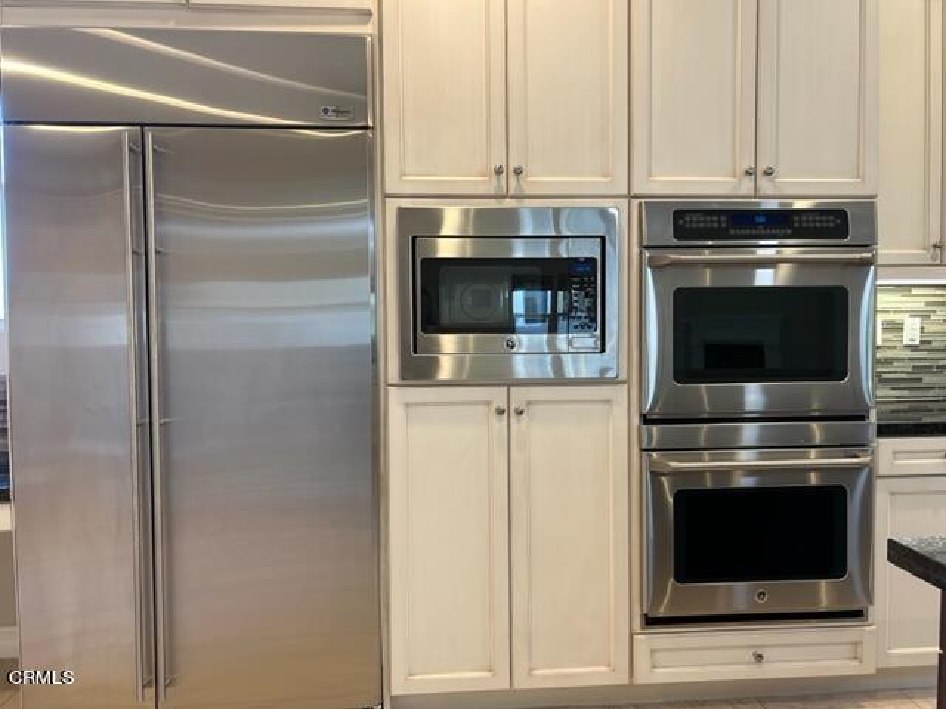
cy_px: 354
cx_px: 473
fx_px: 711
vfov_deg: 53.1
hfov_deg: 67.3
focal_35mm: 26
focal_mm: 5.7
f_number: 1.5
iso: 100
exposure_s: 1/60
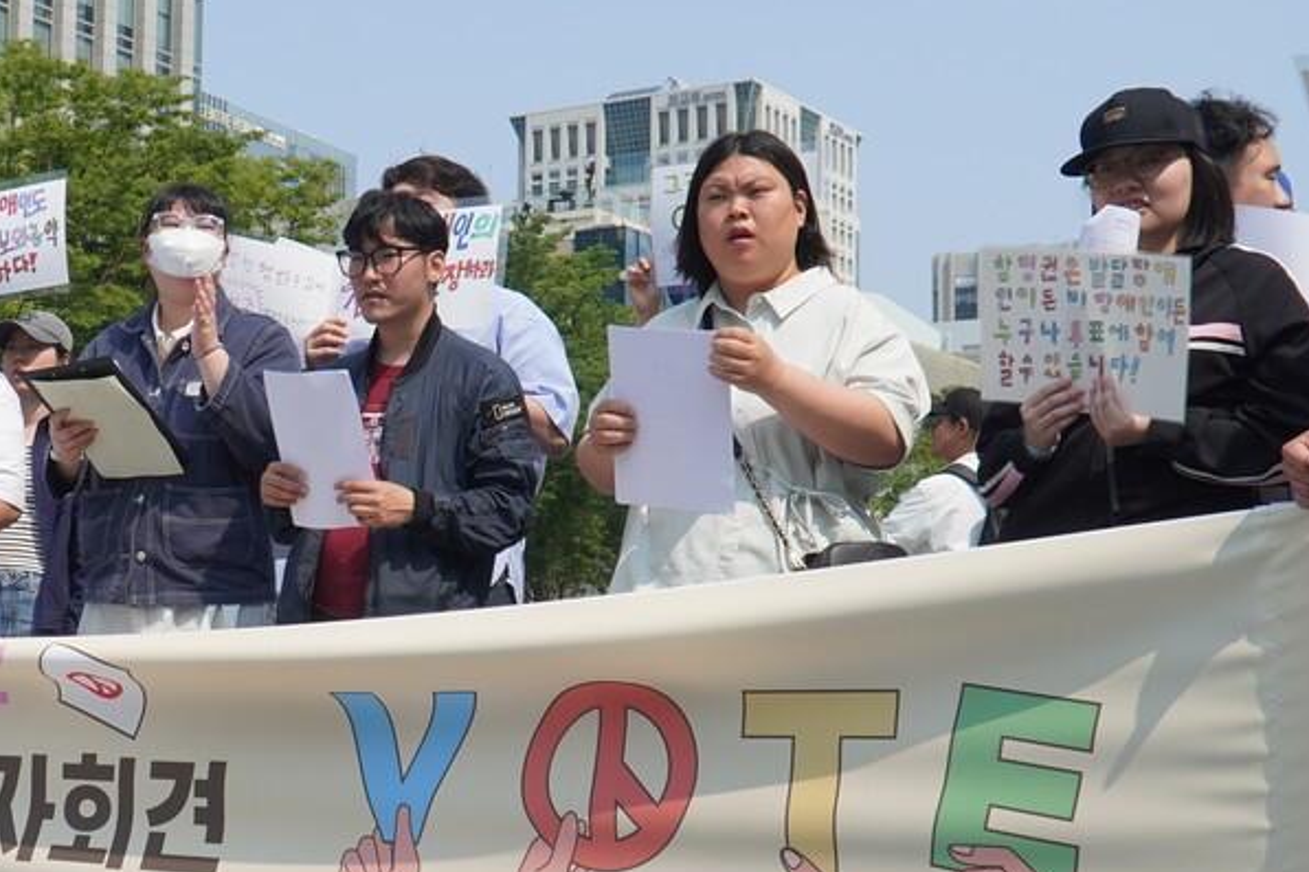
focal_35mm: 58
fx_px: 2108
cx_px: 228
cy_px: 539
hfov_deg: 33.3
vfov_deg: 23.3
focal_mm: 18
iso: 100
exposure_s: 1/800
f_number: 5
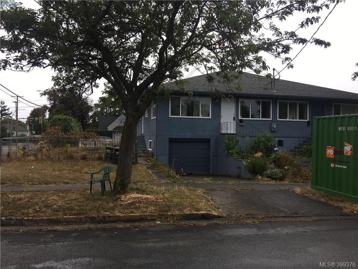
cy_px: 134
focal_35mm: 29
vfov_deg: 48.2
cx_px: 179
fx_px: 300
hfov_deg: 61.7
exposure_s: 1/291
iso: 25
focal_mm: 4.15
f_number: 2.2
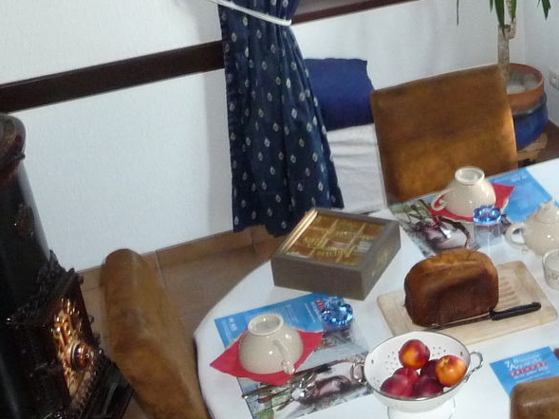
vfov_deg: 19.4
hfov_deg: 23.5
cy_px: 155
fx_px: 1228
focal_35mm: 76
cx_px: 662
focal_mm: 4.7
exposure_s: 1/30
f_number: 3.3
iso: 400
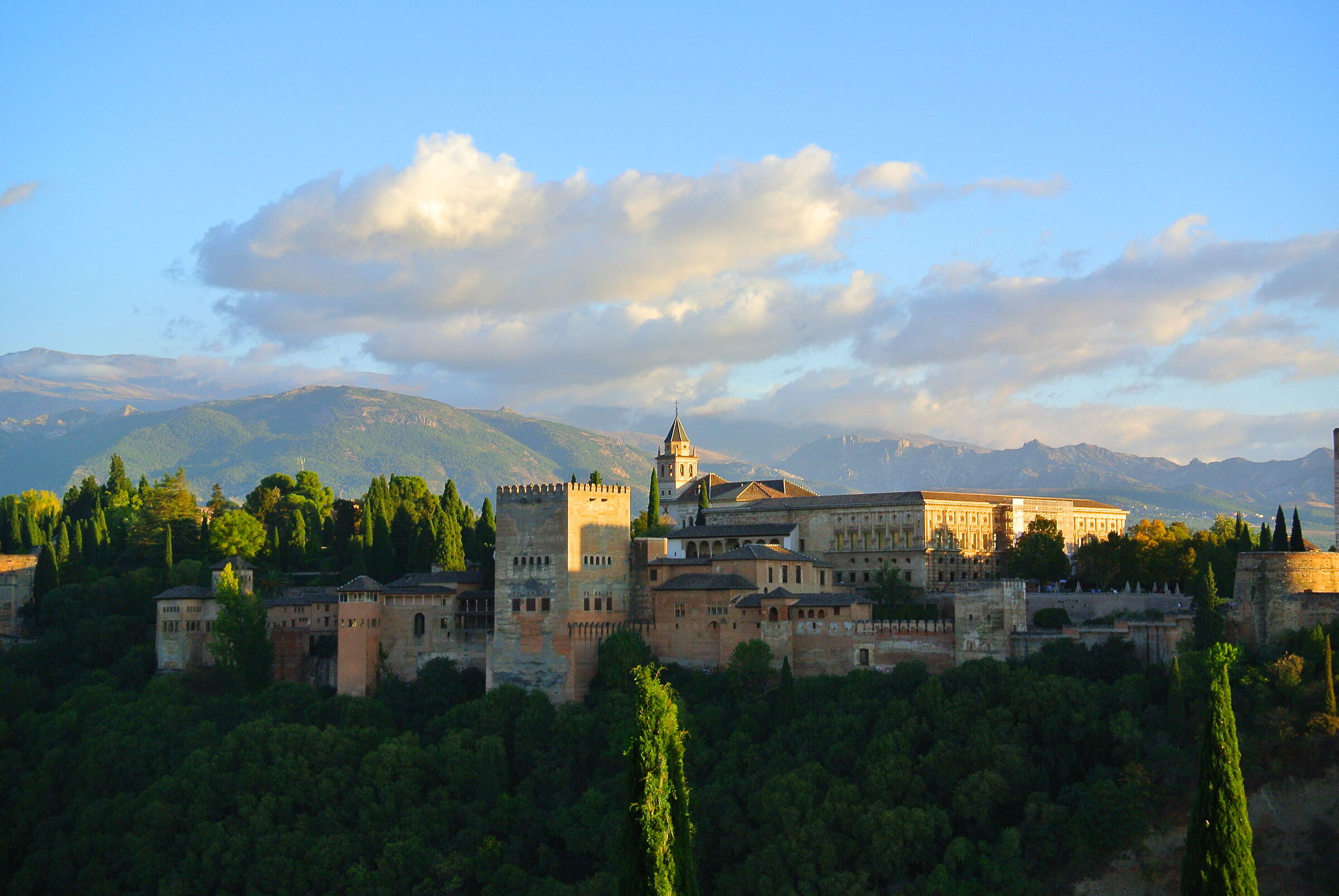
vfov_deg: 19.2
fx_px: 2644
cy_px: 448
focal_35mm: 71
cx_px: 670
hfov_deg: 28.4
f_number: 5.3
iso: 180
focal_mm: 26.4
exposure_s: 1/250
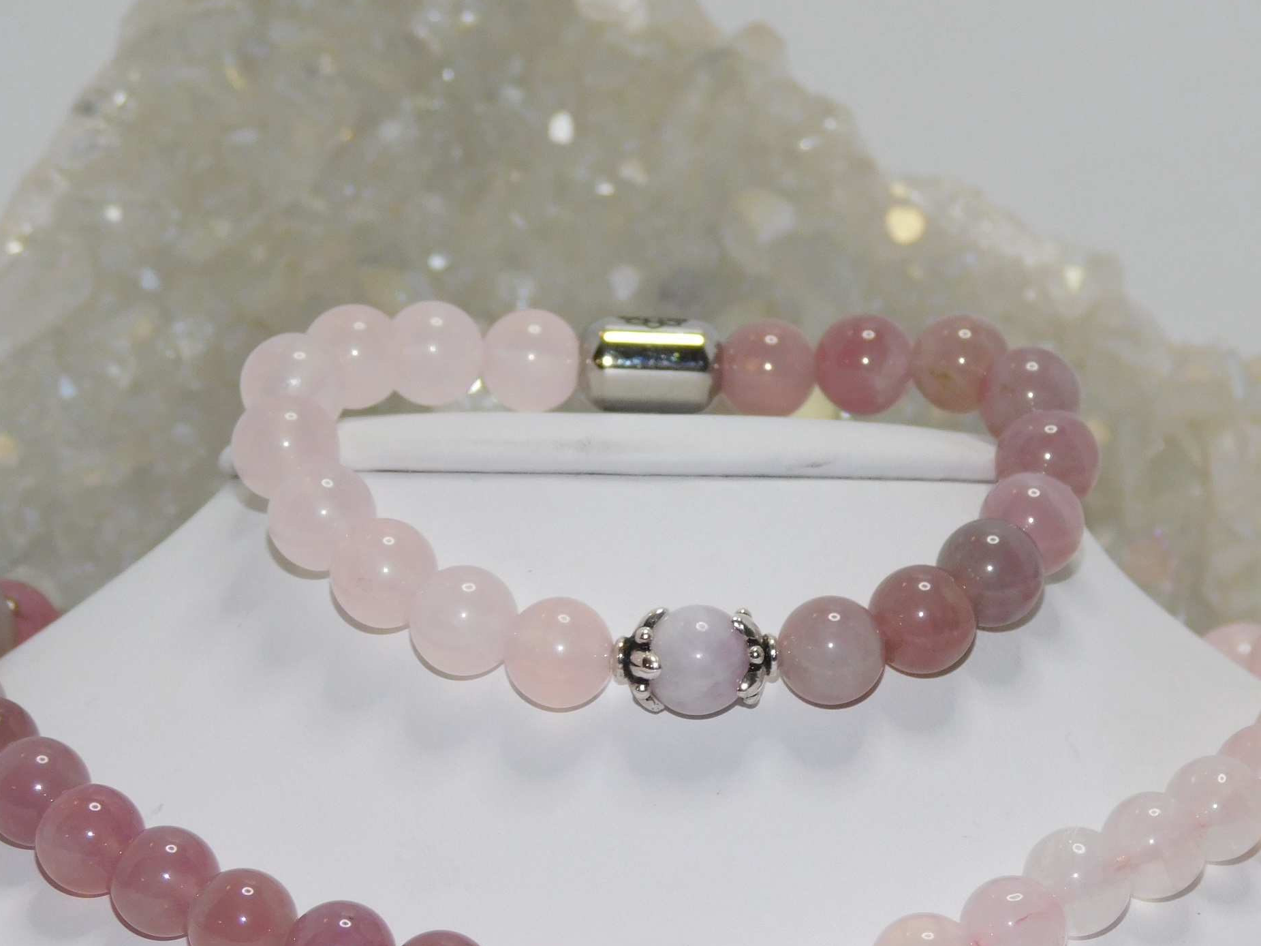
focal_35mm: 181
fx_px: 6593
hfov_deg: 10.9
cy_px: 634
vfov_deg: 8.2
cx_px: 674
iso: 200
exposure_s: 1/60
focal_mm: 23.7
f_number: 5
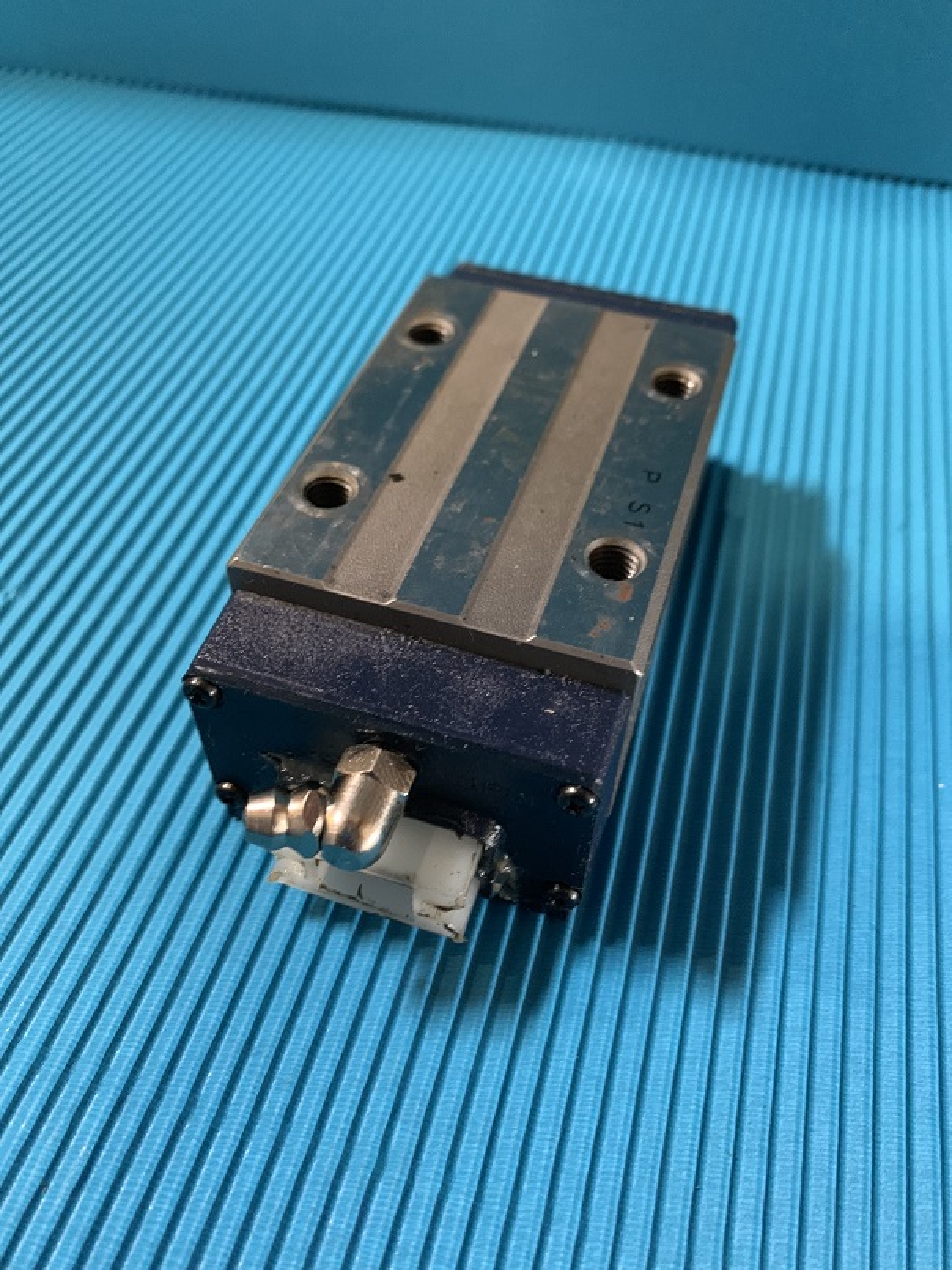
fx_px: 954
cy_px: 635
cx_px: 476
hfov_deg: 53.1
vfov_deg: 67.3
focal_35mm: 26
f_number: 1.8
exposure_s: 1/34
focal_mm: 4.25
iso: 400
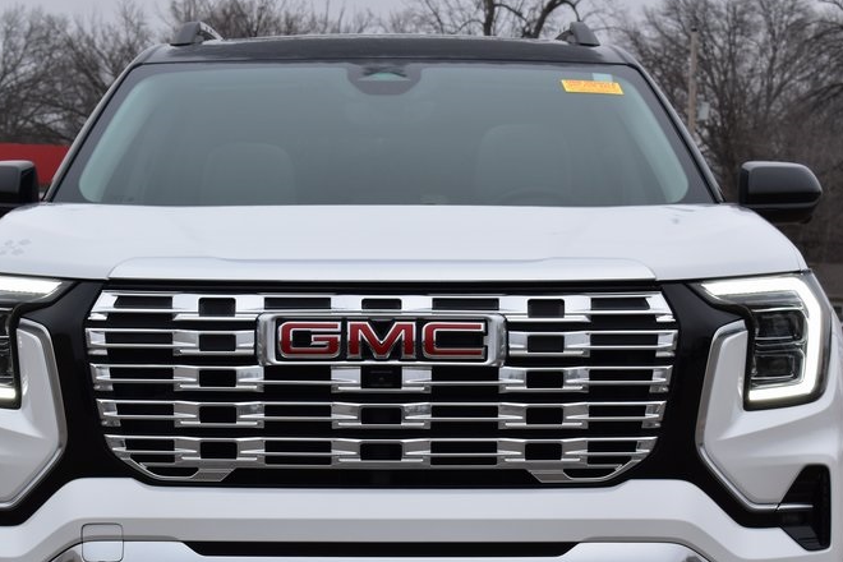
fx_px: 2833
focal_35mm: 121
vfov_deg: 11.3
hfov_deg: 16.9
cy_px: 407
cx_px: 379
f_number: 9
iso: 400
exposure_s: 1/160
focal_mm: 52
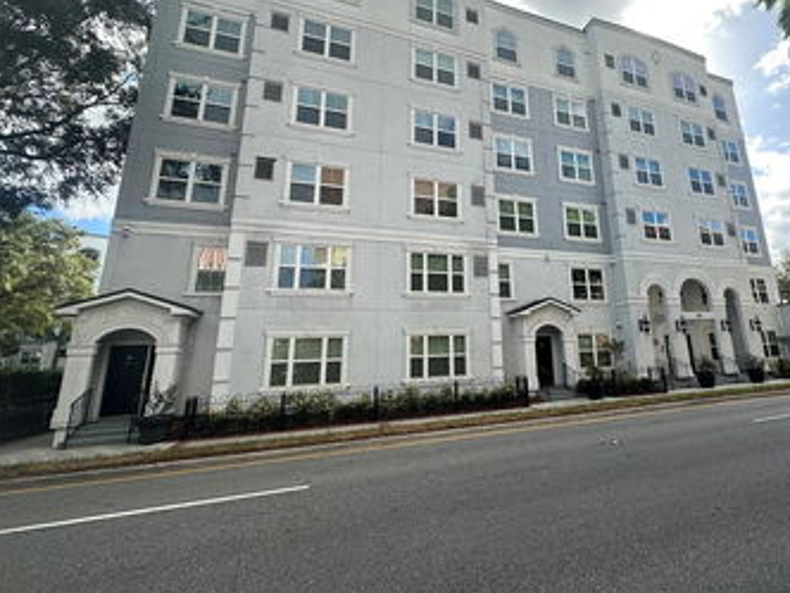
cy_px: 260
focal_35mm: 18
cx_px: 496
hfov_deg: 86.0
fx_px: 411
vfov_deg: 71.3
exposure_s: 1/849
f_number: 2.2
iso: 50
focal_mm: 2.22
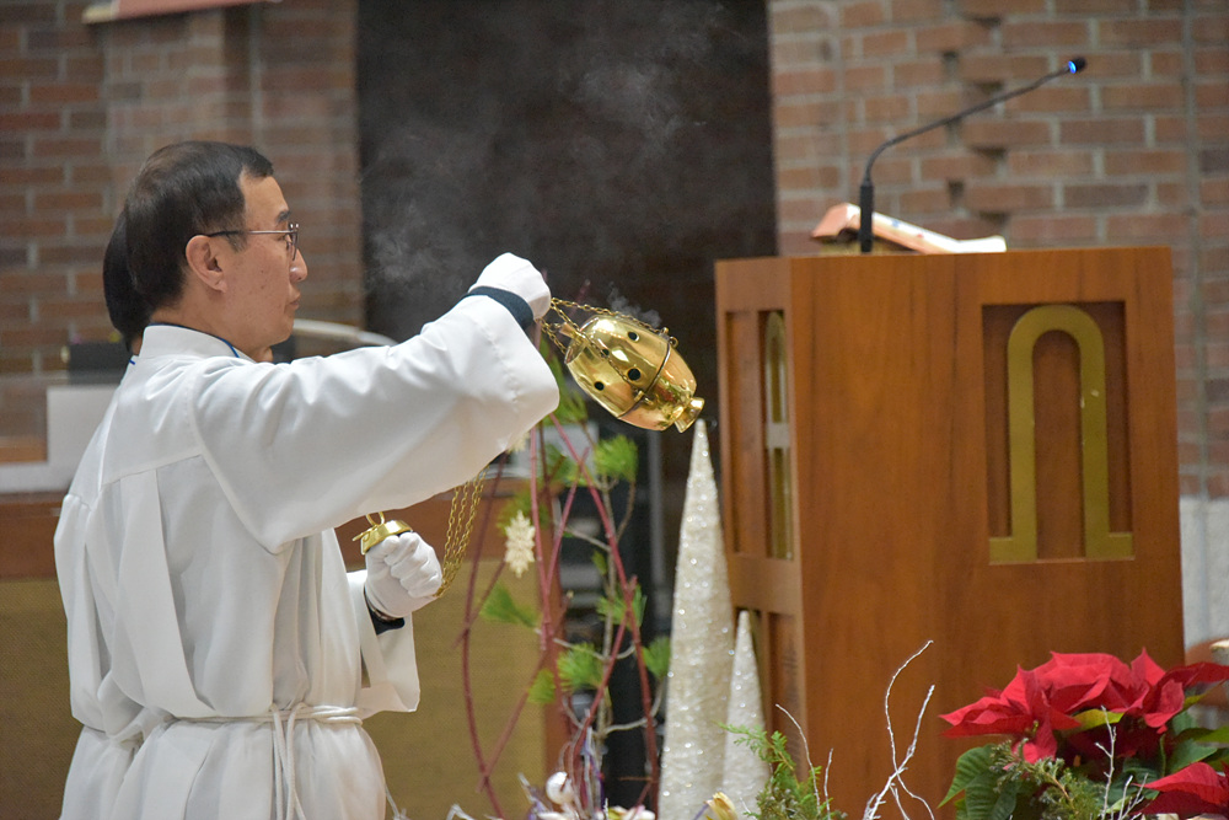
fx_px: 7170
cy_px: 410
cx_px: 614
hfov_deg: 9.8
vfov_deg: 6.5
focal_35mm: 210
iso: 8000
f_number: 5.6
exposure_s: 1/200
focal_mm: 210
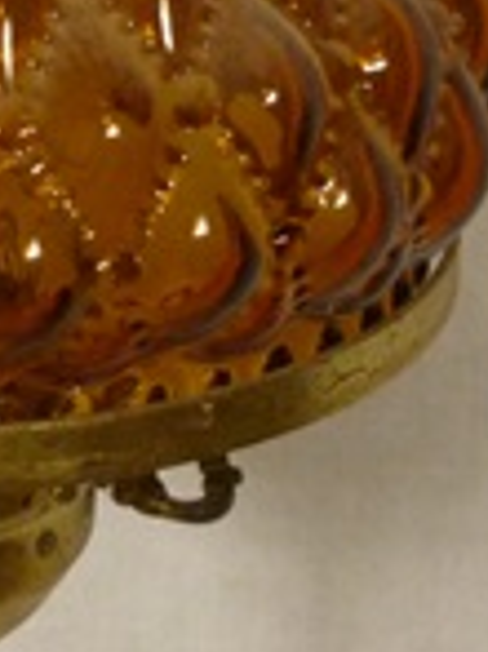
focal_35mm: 139
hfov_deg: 10.5
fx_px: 2617
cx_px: -80
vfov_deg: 13.6
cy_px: -253
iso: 400
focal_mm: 6.1
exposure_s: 1/125
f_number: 3.6
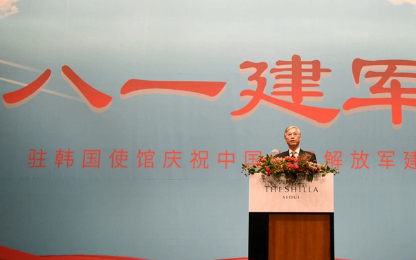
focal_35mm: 49
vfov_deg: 26.4
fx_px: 556
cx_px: 292
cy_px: 128
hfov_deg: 40.3
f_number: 2.8
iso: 2000
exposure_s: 1/800
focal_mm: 34
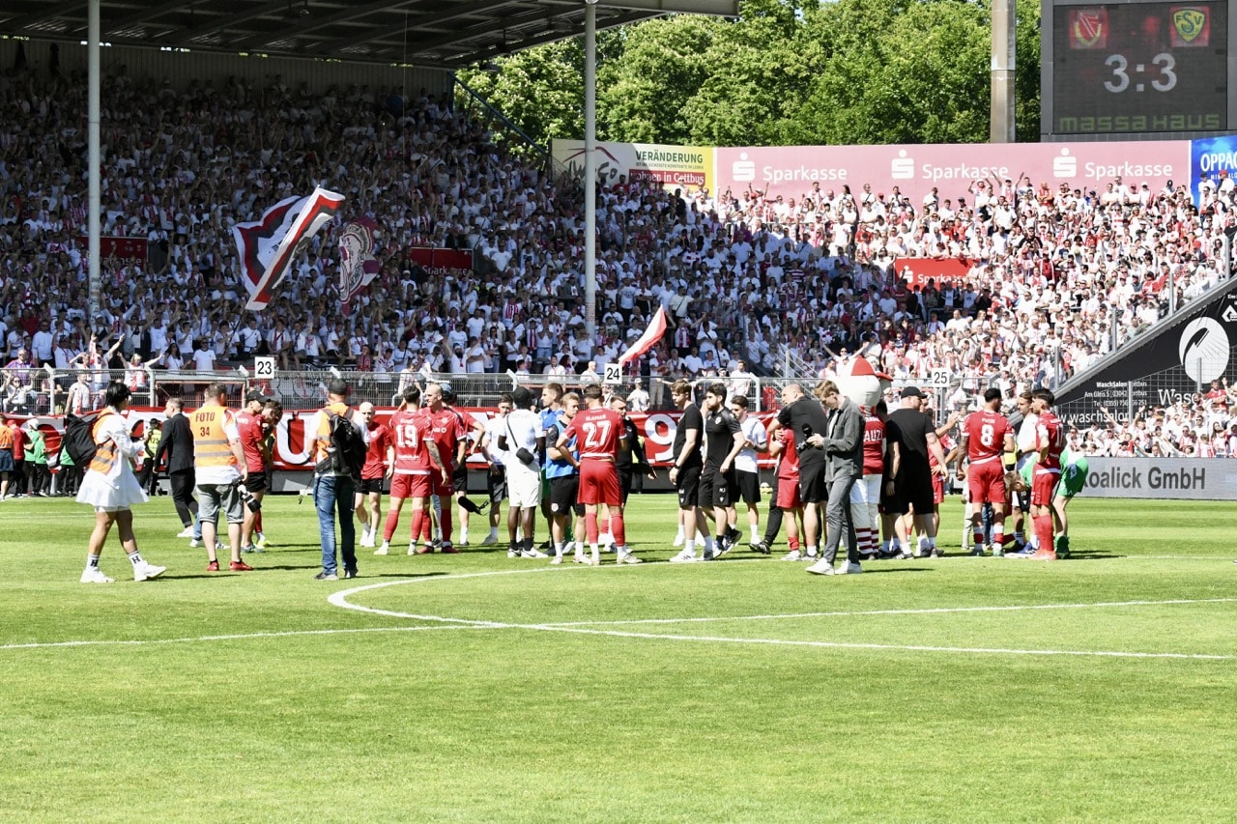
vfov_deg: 13.7
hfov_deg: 20.4
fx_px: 3435
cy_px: 412
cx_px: 618
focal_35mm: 100
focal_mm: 100
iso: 4000
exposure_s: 1/1600
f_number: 16
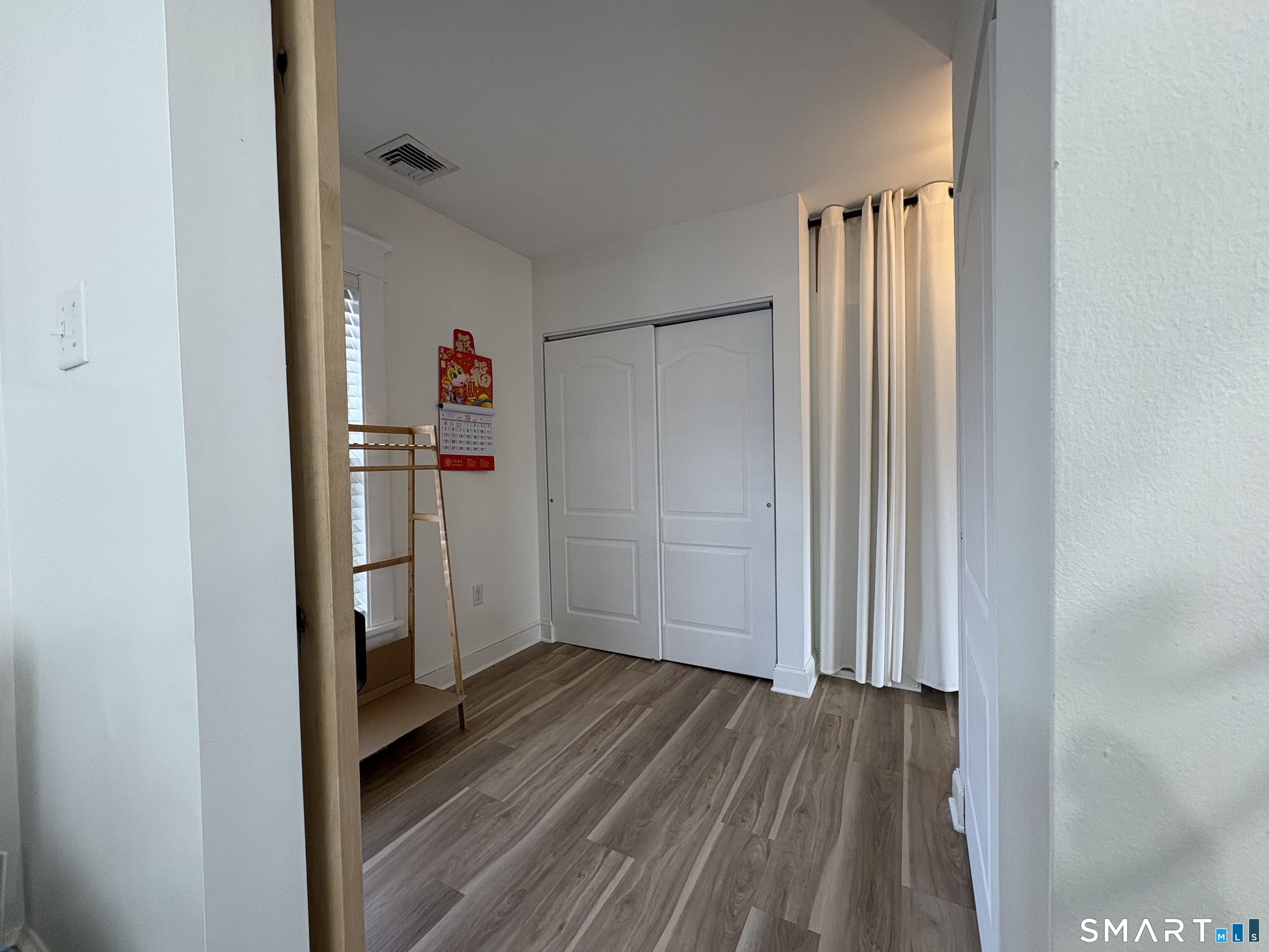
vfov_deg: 85.7
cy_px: 476
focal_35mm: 14
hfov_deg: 102.1
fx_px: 513
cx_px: 634
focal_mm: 2.22
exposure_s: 1/120
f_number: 2.2
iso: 160
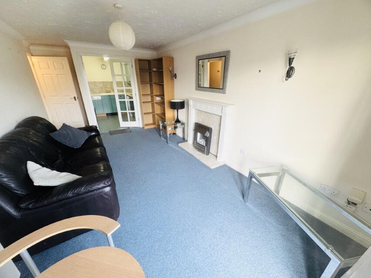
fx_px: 150
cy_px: 139
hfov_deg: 102.1
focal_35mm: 14
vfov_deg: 85.7
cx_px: 186
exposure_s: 1/50
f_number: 2.2
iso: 200
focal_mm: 2.22
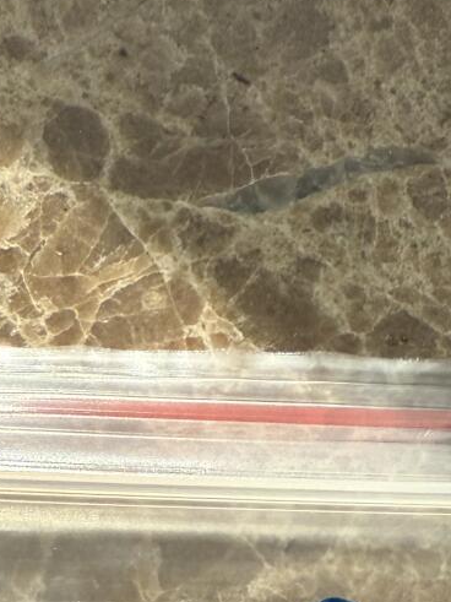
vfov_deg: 19.2
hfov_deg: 16.8
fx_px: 1529
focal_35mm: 88
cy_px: 928
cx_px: 181
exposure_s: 1/851
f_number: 2.2
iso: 64
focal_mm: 2.22
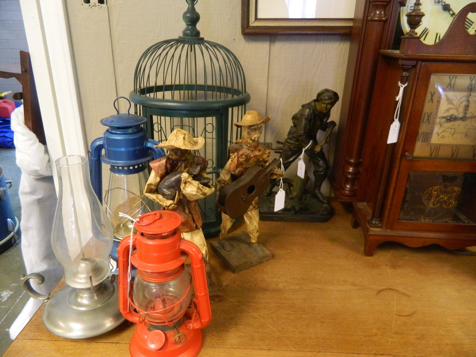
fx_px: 344
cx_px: 238
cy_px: 178
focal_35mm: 25
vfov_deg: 54.9
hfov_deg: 69.4
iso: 400
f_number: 3.1
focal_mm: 4.5
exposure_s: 1/25
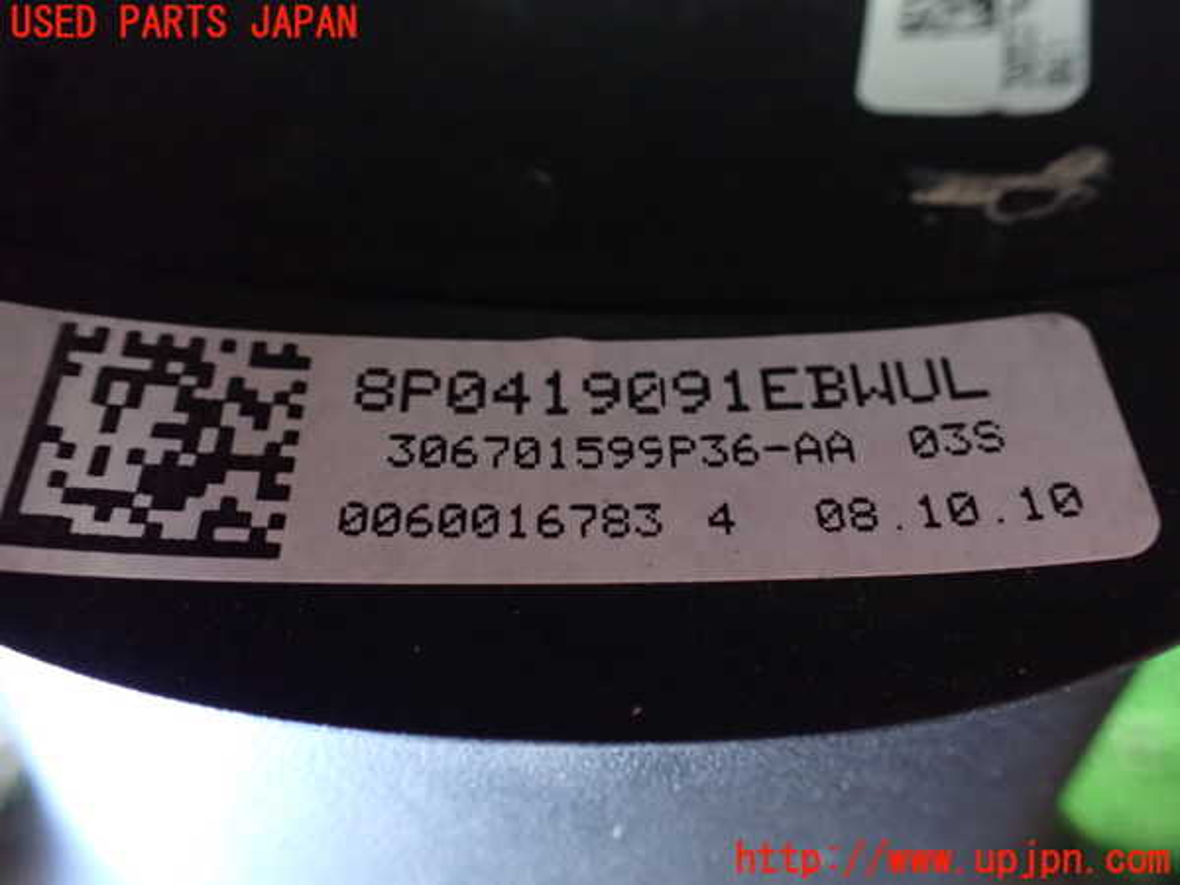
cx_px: 590
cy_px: 442
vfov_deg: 46.8
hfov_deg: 60.0
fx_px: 1023
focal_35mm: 30
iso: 1250
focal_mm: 5.4
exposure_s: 1/30
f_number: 2.3
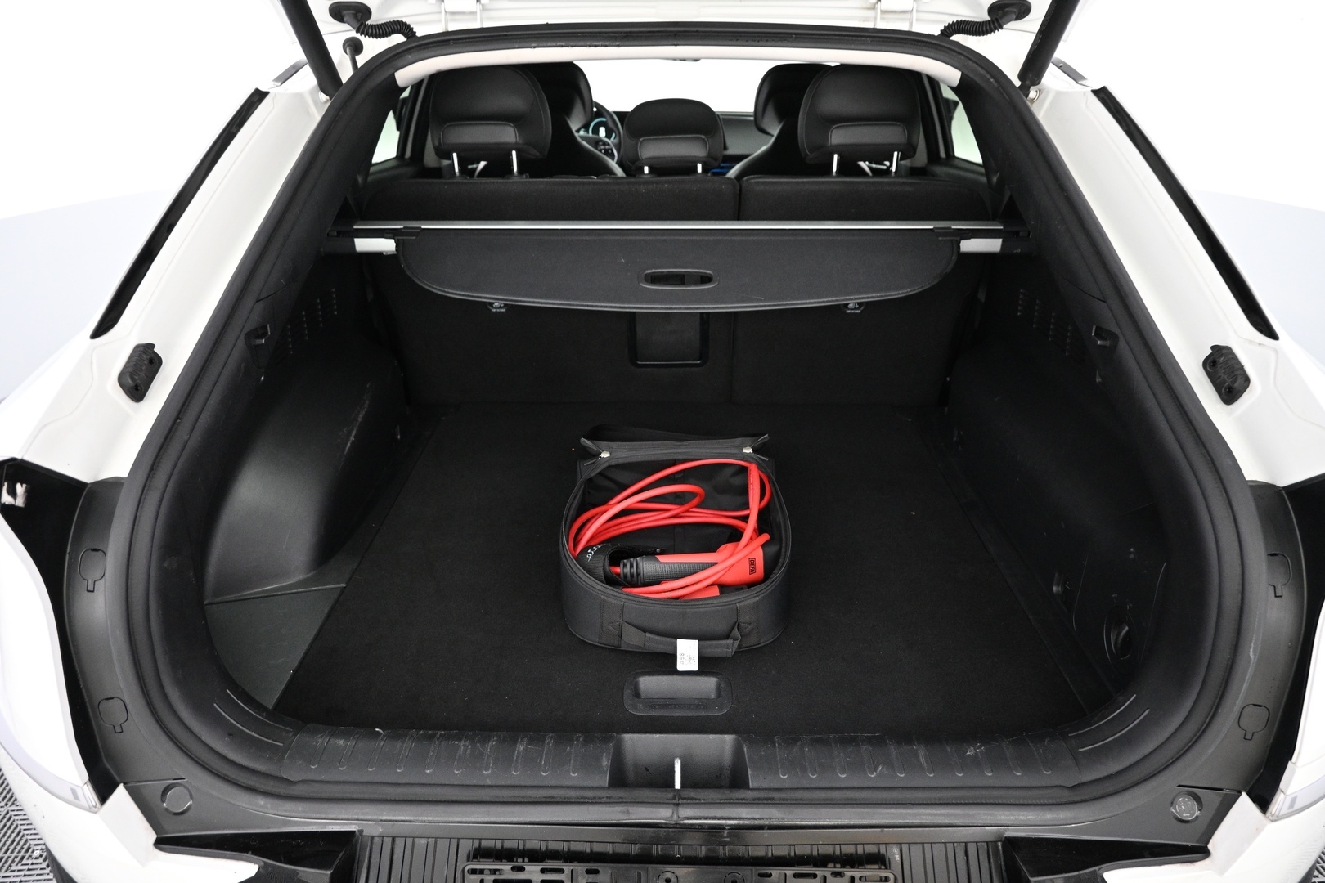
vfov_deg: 53.1
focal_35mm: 24
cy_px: 442
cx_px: 662
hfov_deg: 73.7
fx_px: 883
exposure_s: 1/30
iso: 1600
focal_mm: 16
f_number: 3.5
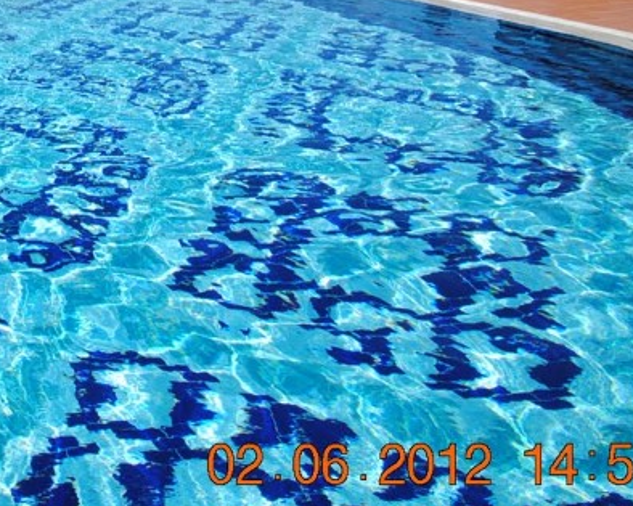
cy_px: -59
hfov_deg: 36.8
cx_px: -83
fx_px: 768
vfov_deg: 31.9
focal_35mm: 41
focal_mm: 10
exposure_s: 1/320
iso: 100
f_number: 9
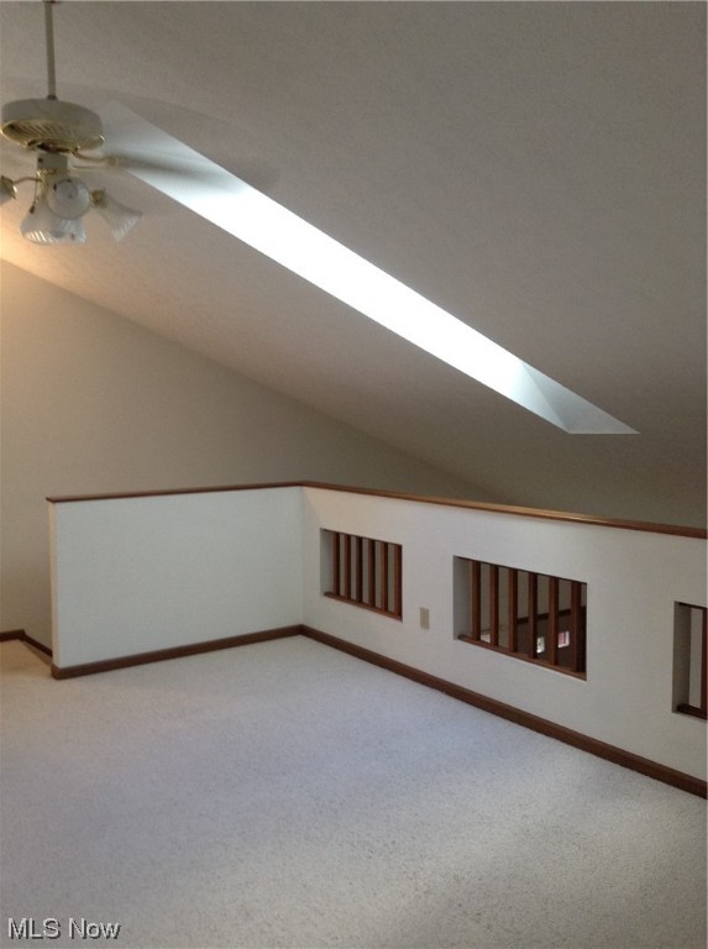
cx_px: 354
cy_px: 474
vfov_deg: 55.4
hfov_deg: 42.8
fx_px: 903
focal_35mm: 33
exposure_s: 1/24
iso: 80
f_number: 2.4
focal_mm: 3.3
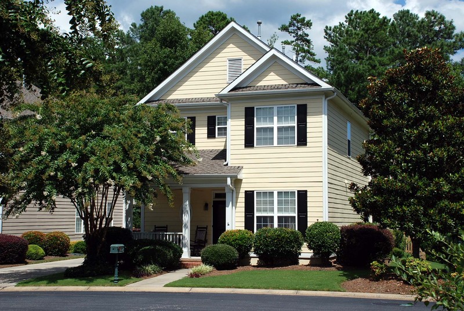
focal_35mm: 52
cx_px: 232
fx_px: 678
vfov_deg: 25.8
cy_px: 156
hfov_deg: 37.8
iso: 100
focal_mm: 35
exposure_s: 1/250
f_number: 8
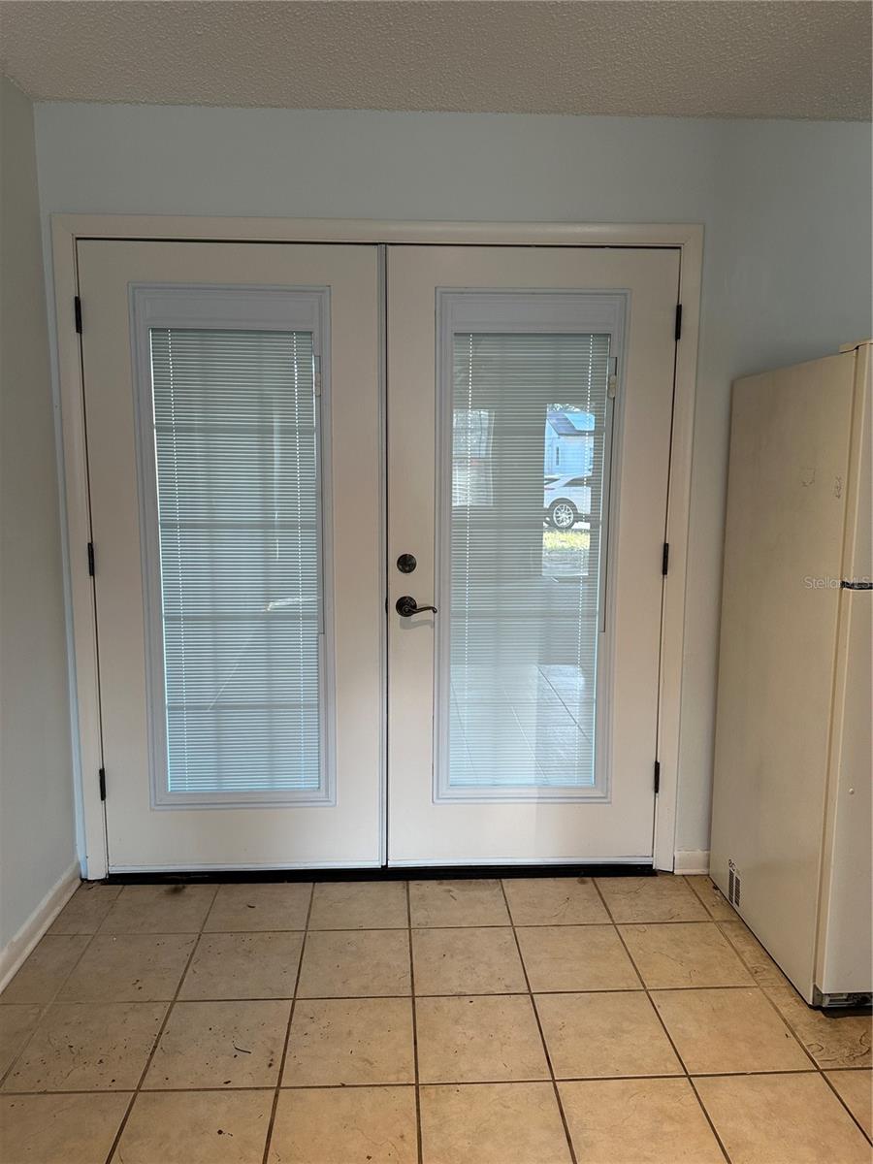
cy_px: 582
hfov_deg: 56.8
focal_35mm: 24
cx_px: 436
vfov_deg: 71.6
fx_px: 807
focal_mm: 6.86
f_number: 1.78
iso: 125
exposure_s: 1/60
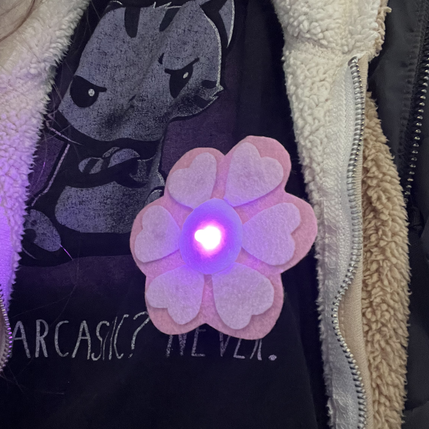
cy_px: 250
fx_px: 505
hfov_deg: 46.0
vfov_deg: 45.9
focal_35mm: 36
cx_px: 214
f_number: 2.2
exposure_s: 1/17
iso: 640
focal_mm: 2.71
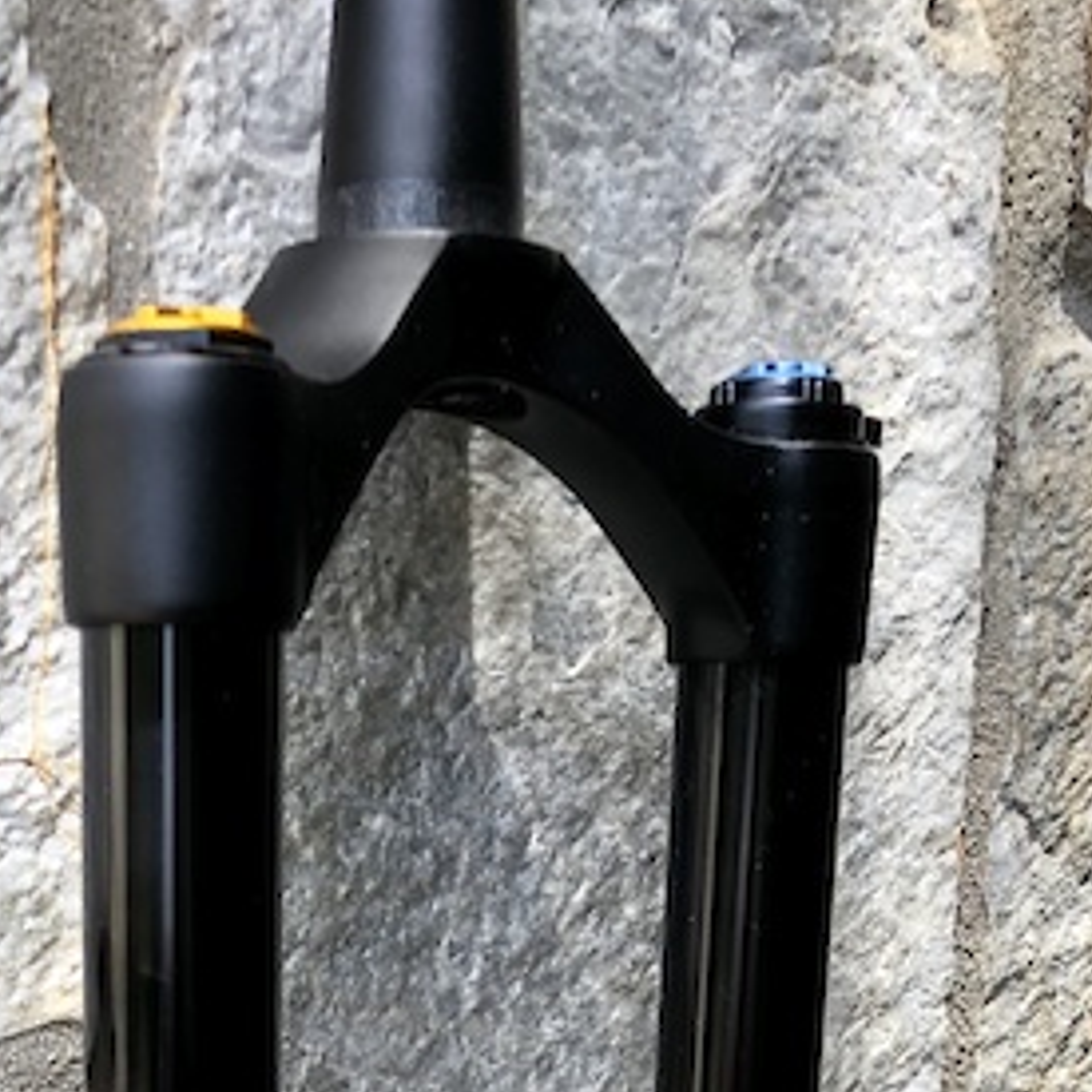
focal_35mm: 72
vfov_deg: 20.9
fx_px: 2570
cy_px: 1576
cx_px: 290
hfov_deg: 23.8
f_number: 1.8
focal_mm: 4
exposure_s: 1/148
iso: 20
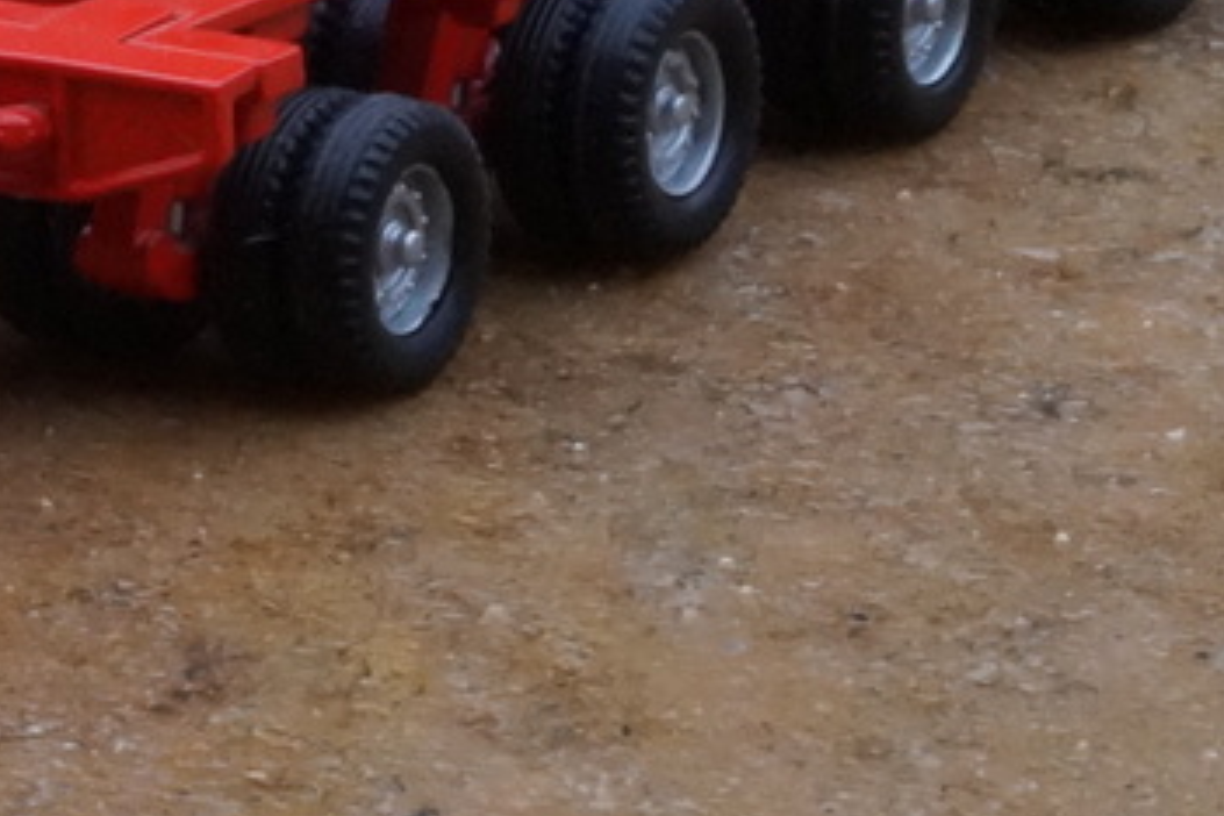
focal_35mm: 239
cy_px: 539
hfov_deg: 8.2
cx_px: -1105
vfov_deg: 5.7
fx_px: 8125
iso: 800
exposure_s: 1/60
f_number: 22
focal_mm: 28
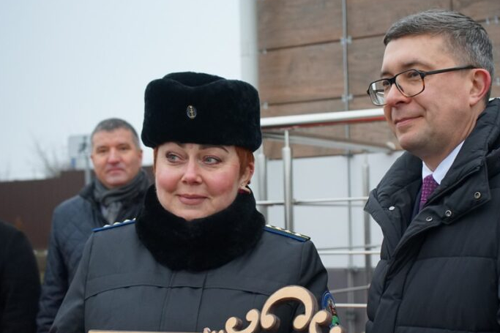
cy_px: 242
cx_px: 313
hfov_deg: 29.1
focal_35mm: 69
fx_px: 958
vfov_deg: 19.6
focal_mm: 46
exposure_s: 1/160
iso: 1250
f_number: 4.5
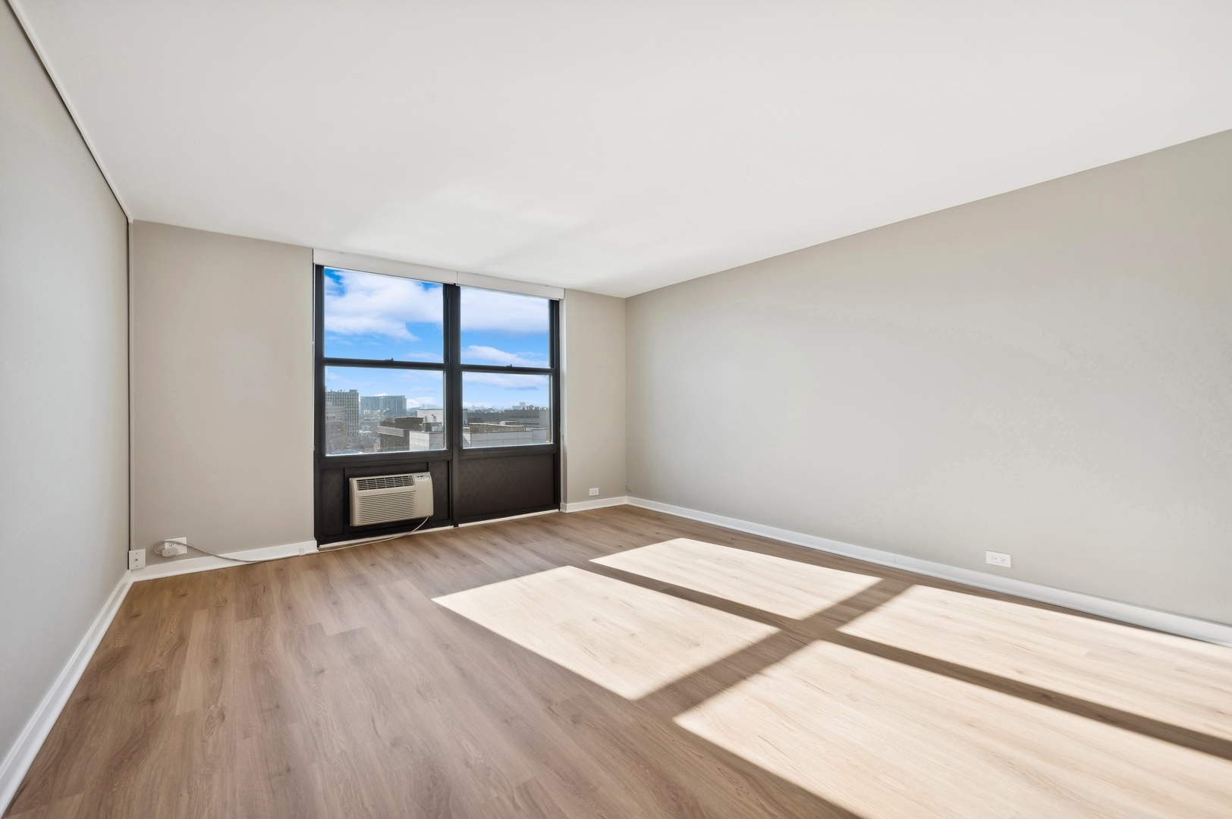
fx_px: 479
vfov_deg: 81.1
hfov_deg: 104.3
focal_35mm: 14
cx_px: 616
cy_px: 410
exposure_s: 1/60
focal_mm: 14
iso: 100
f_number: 10
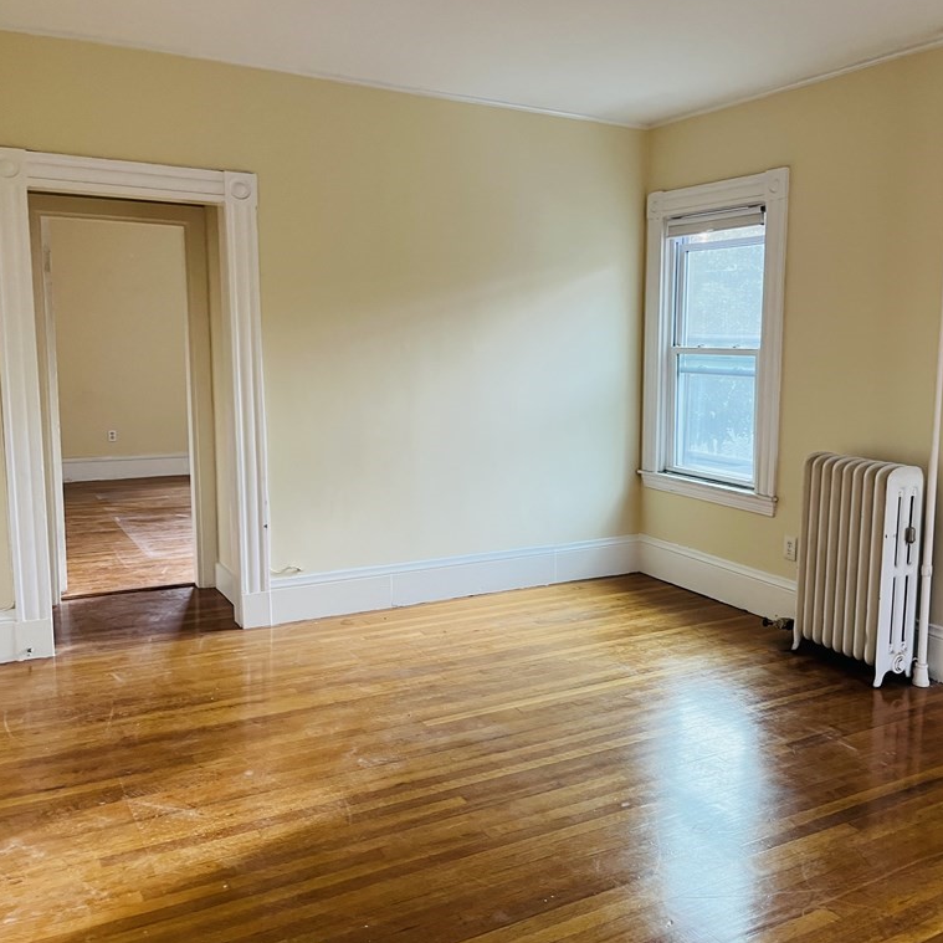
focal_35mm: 31
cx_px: 549
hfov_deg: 52.3
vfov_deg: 52.5
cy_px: 471
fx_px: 955
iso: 100
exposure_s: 1/60
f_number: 1.6
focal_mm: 5.1
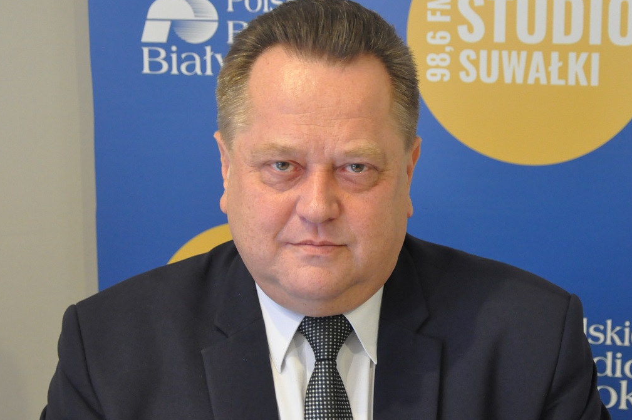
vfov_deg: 17.0
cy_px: 201
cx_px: 385
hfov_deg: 25.3
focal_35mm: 80
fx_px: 1403
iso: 1600
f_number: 4.5
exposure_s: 1/8
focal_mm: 38
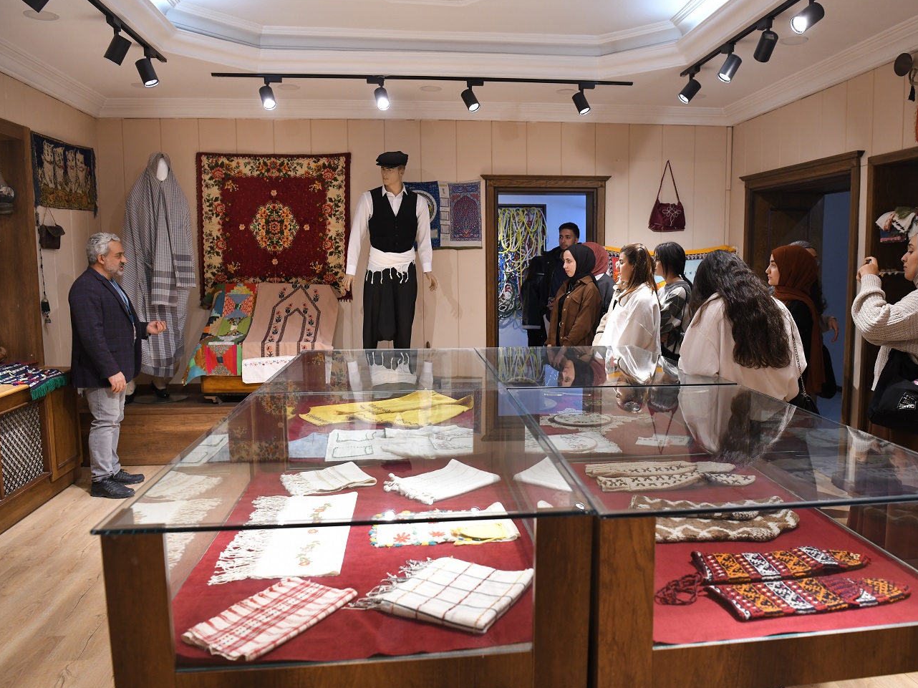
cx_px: 523
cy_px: 331
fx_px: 716
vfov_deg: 51.3
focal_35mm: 27
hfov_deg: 65.0
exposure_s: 1/125
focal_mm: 24
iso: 1250
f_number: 4
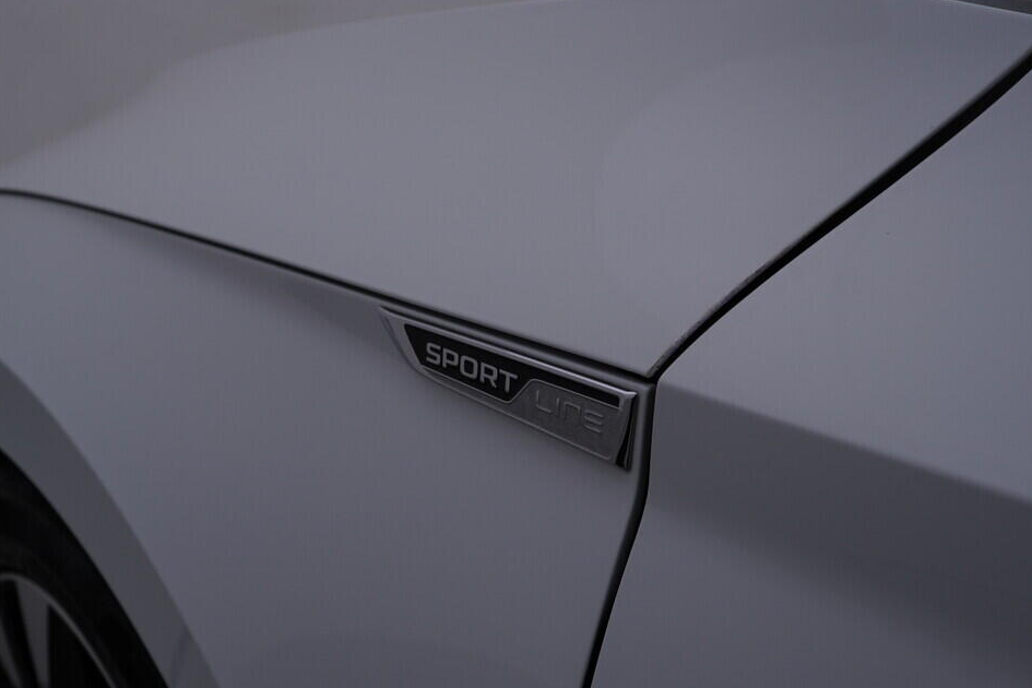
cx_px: 503
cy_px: 370
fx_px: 1118
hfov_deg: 49.5
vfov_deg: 34.2
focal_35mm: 39
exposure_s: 1/200
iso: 125
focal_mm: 24
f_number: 6.3
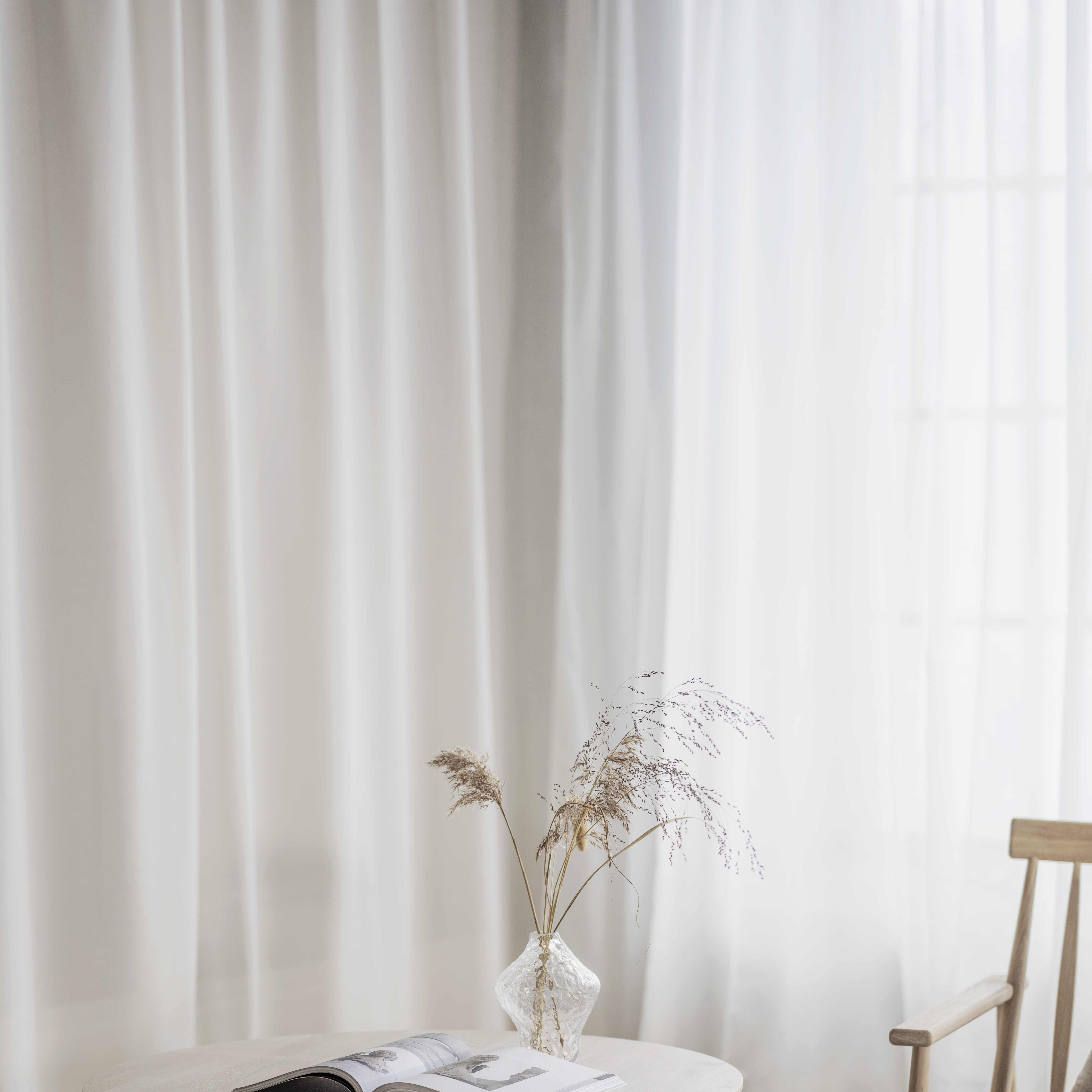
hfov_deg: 16.0
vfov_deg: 15.9
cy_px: 772
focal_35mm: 109
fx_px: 3890
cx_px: 543
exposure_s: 1/25
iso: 100
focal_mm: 85
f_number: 1.8
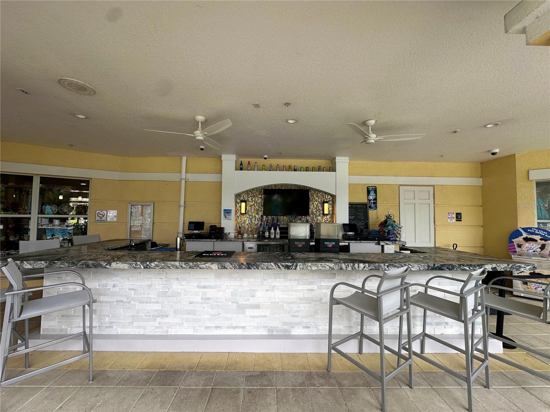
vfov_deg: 85.7
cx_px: 275
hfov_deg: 102.1
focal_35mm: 14
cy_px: 206
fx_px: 222
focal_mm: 2.22
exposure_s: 1/234
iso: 40
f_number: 2.2
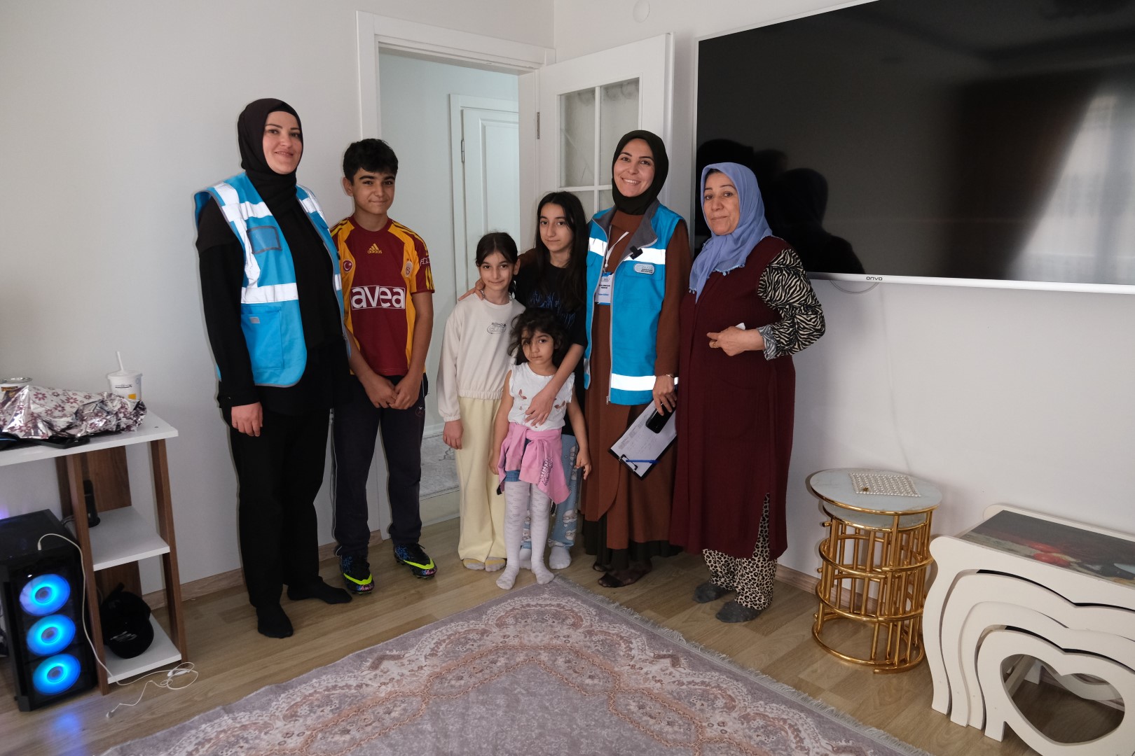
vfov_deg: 53.1
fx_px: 757
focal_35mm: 24
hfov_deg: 73.7
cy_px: 378
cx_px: 568
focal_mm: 16
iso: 2500
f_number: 2.8
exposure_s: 1/60
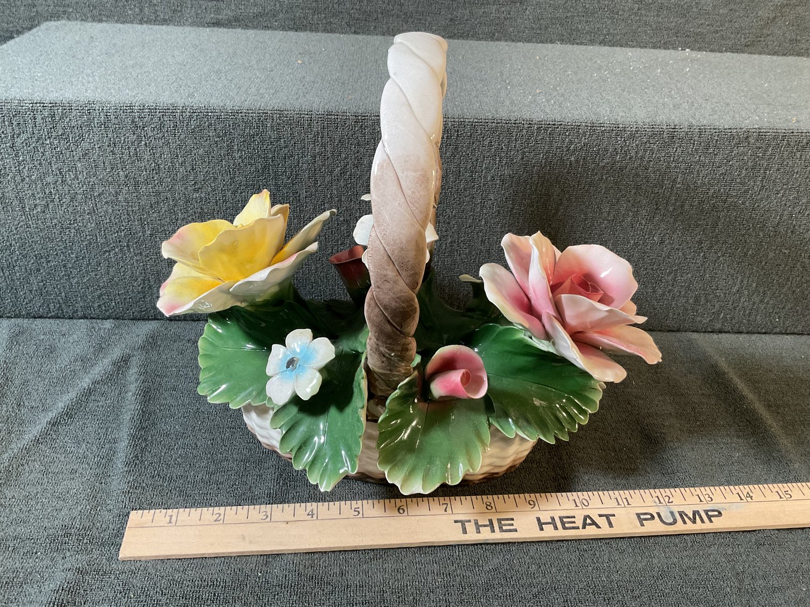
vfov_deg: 48.2
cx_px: 405
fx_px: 679
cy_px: 304
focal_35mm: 29
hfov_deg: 61.7
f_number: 1.8
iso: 160
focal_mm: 3
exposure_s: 1/60
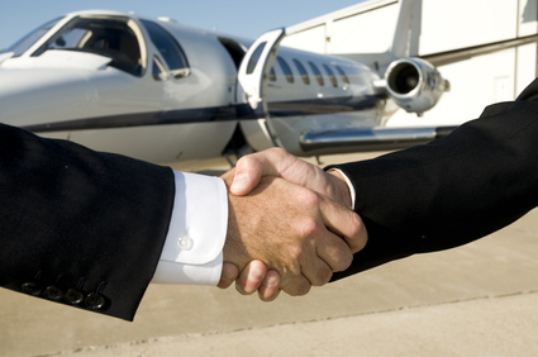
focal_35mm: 46
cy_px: 178
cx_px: 269
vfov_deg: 28.9
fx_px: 694
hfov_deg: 42.4
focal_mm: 31
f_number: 8
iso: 200
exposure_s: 1/500
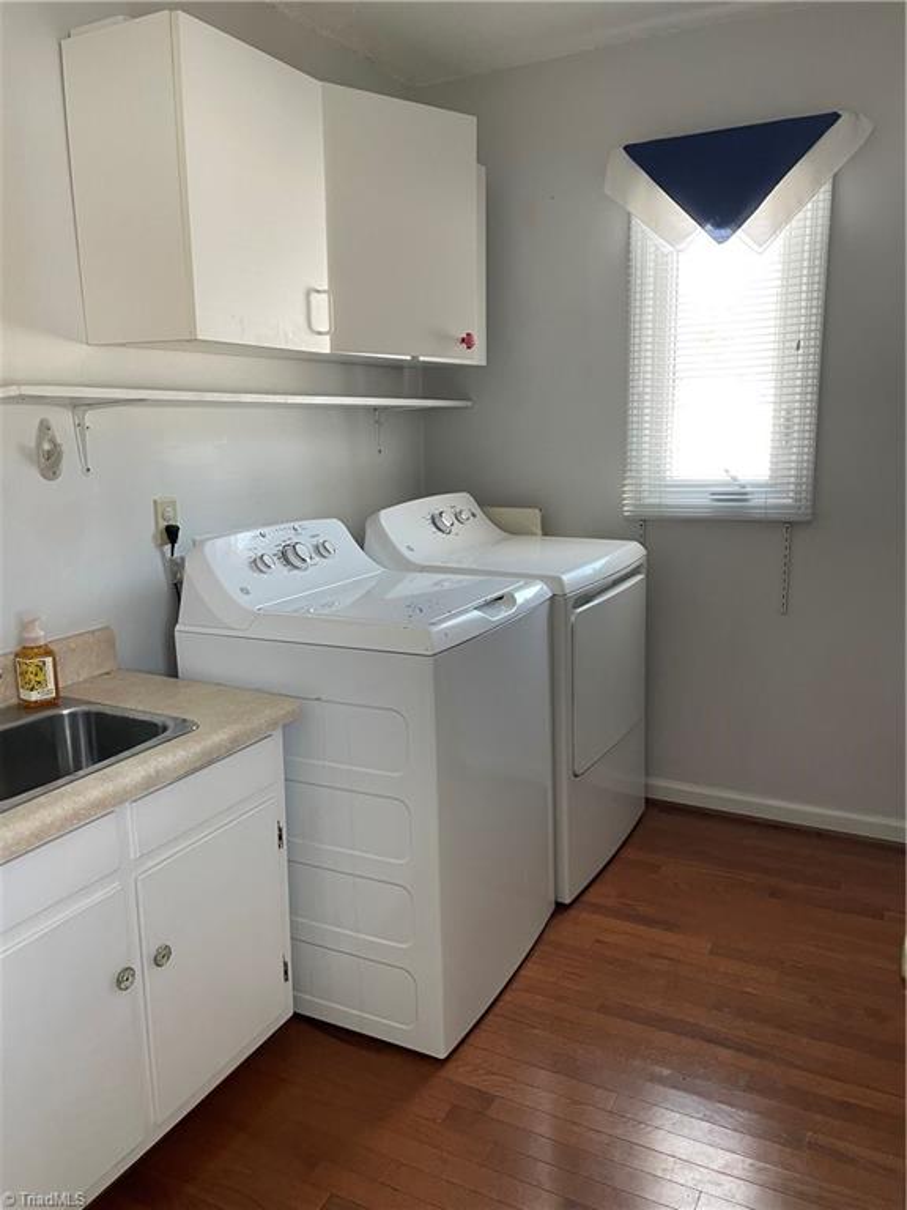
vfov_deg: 67.3
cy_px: 605
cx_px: 454
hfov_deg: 53.1
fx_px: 908
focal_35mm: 26
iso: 125
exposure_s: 1/85
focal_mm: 4.2
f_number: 1.6
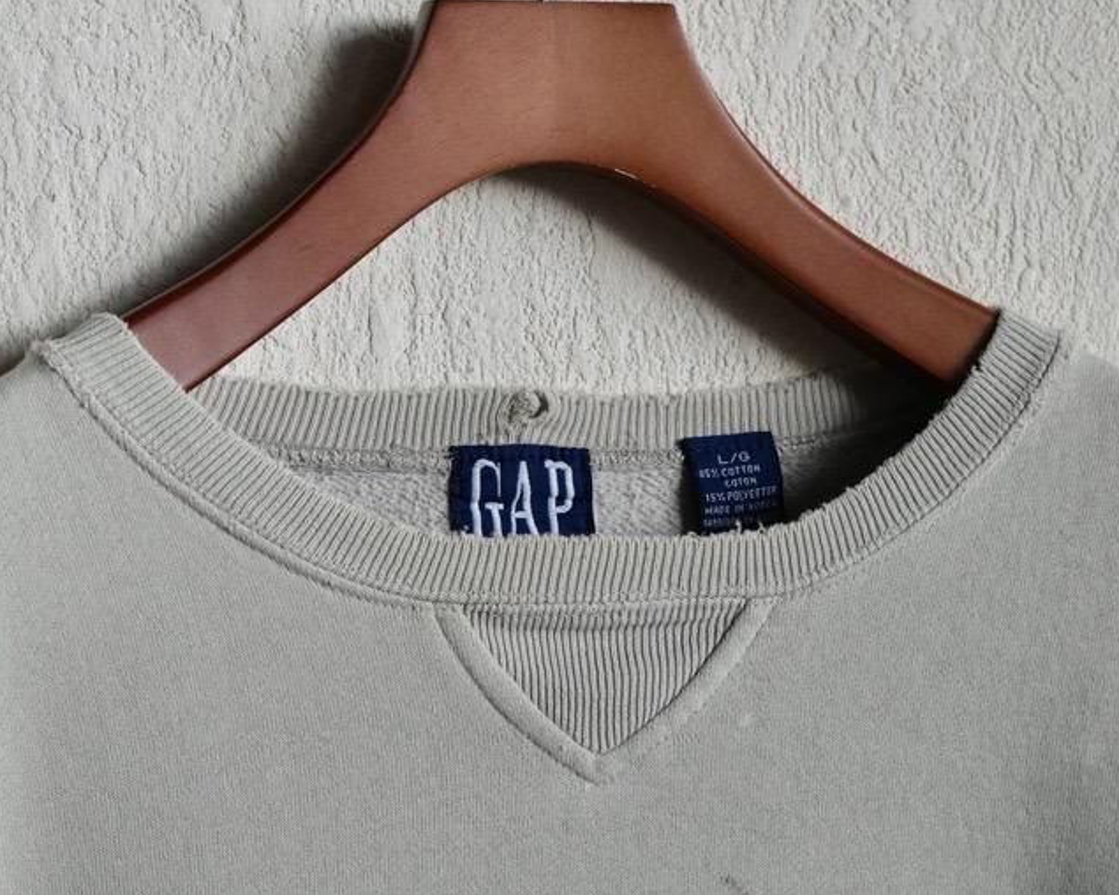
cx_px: 559
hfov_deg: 25.1
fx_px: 2517
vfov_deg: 20.2
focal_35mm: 76
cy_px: 454
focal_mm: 29
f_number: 3.7
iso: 400
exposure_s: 1/60
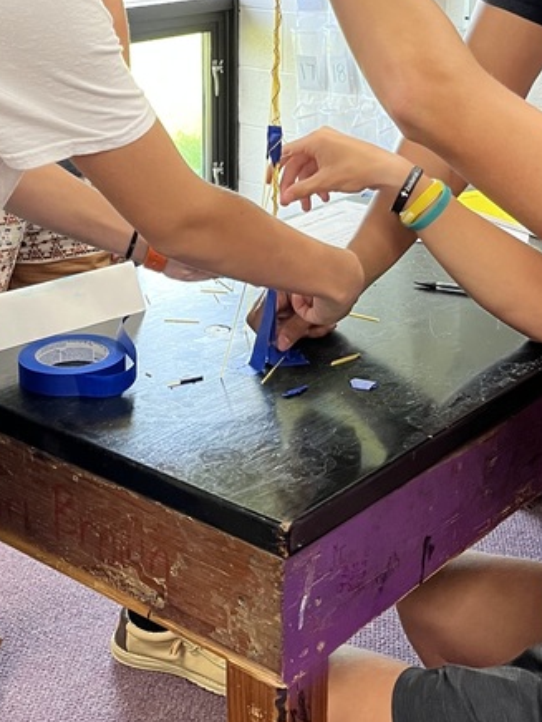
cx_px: 267
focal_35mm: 61
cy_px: 166
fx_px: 1273
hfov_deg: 24.0
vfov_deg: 31.0
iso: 125
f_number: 1.6
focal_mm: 5.1
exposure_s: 1/60
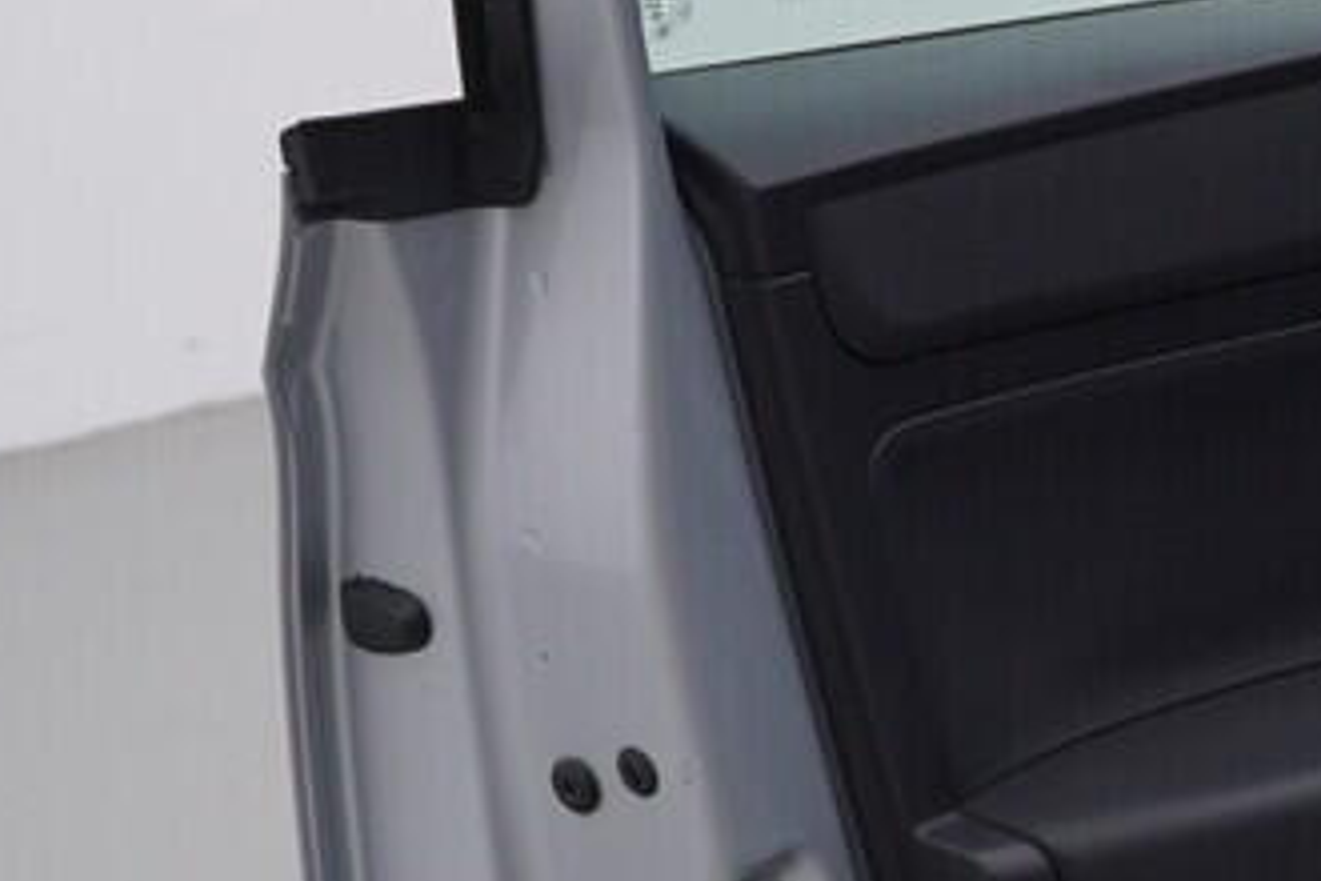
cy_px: 432
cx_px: 2502
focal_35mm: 157
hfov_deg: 11.9
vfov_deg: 8.7
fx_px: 5761
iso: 125
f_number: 4.5
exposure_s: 1/100
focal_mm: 24
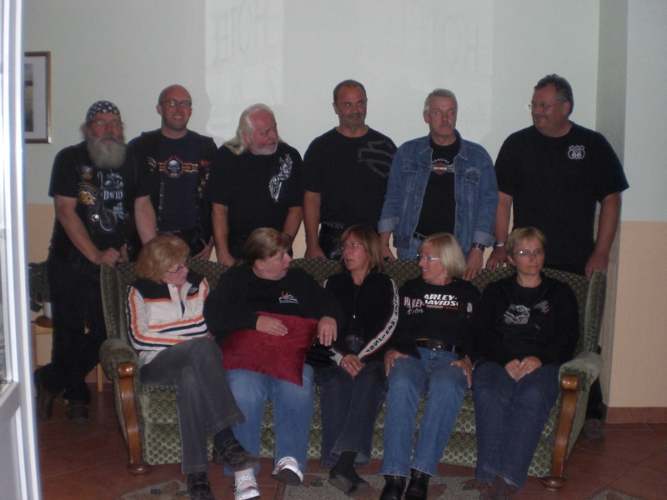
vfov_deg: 37.7
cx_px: 334
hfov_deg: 49.0
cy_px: 250
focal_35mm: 38
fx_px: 732
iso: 200
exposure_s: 1/60
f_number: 3.1
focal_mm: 6.3
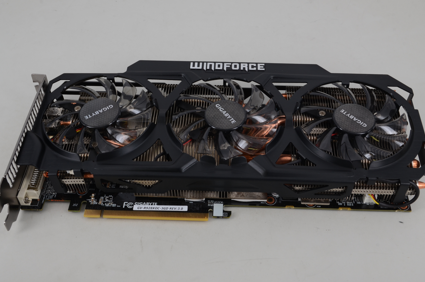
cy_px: 135
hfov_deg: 43.7
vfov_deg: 29.7
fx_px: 530
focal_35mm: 45
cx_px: 212
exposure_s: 1/25
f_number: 11
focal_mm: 28
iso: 250
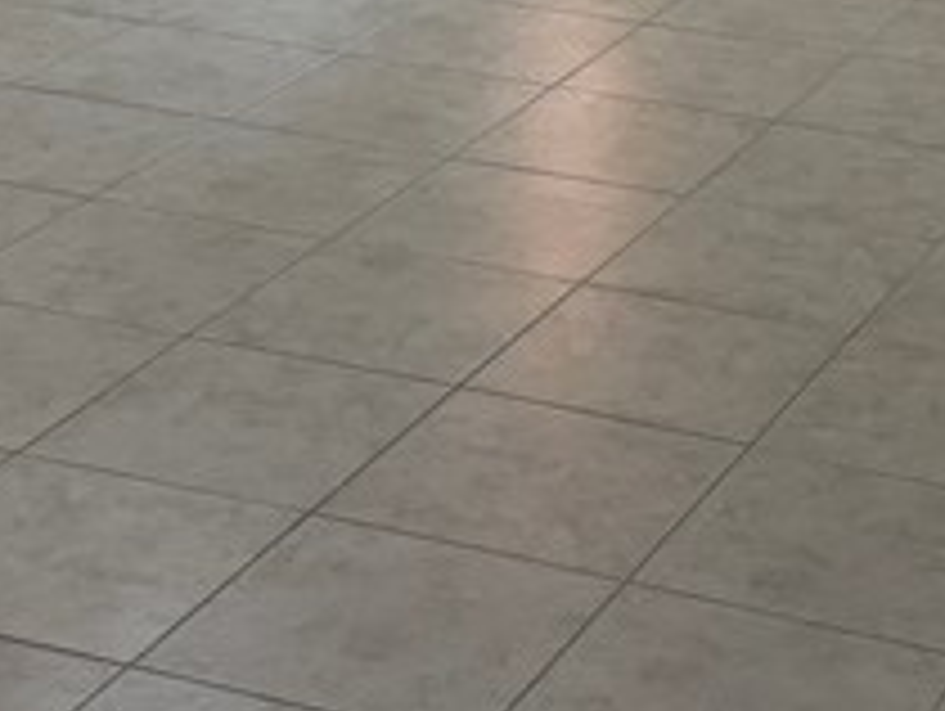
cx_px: 698
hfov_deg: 16.7
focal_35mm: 117
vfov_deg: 11.8
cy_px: -544
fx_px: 3198
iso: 125
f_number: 1.78
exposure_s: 1/120
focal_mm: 6.76
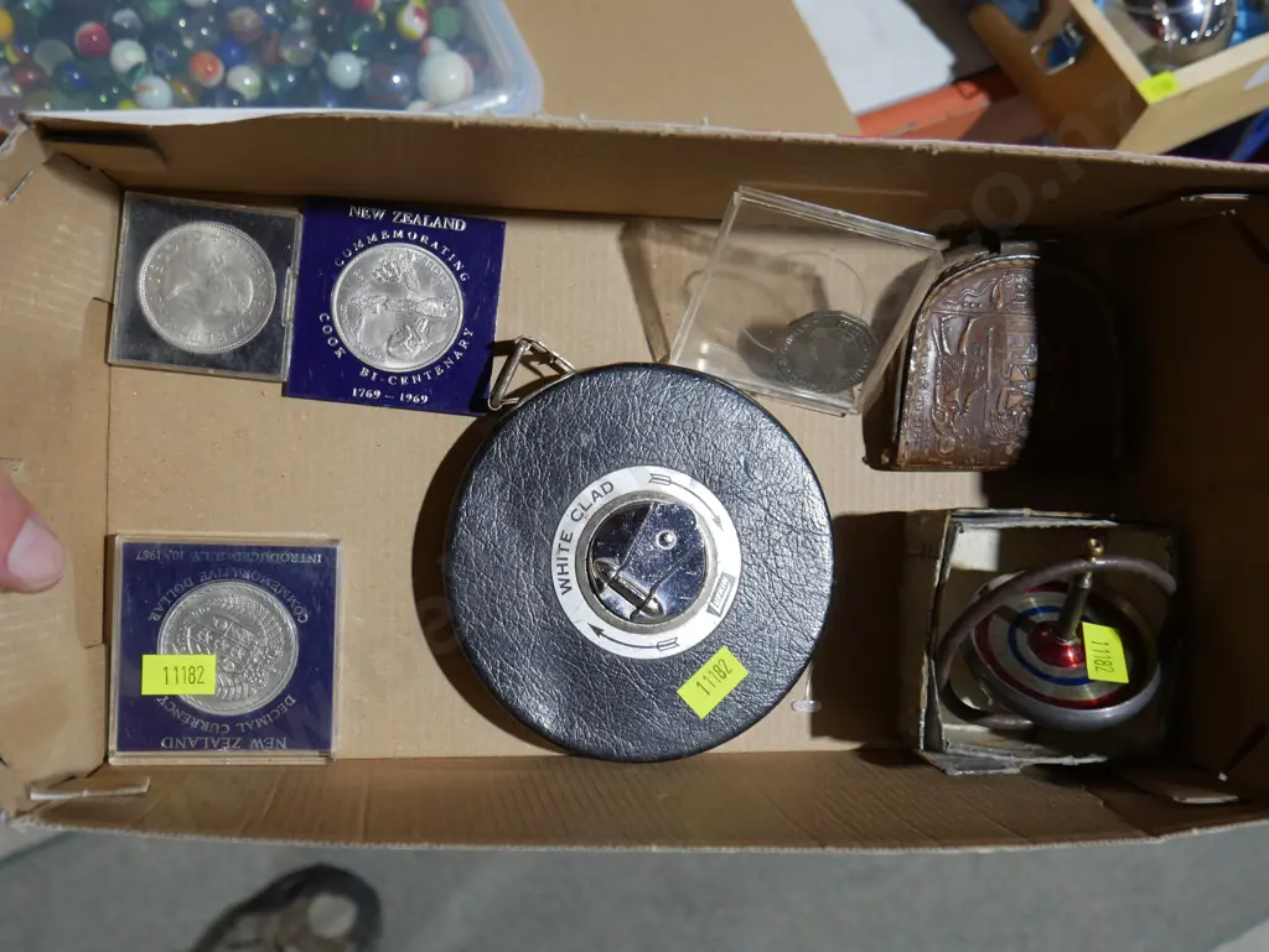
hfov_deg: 51.3
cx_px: 634
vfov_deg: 39.7
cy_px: 476
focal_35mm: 36
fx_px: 1320
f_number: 4
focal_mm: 18
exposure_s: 1/60
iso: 400
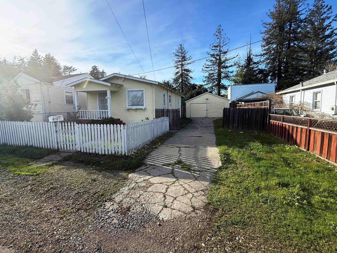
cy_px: 124
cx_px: 166
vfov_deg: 78.1
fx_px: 156
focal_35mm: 16
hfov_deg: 94.5
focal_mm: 2.22
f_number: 2.2
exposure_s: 1/1368
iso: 64
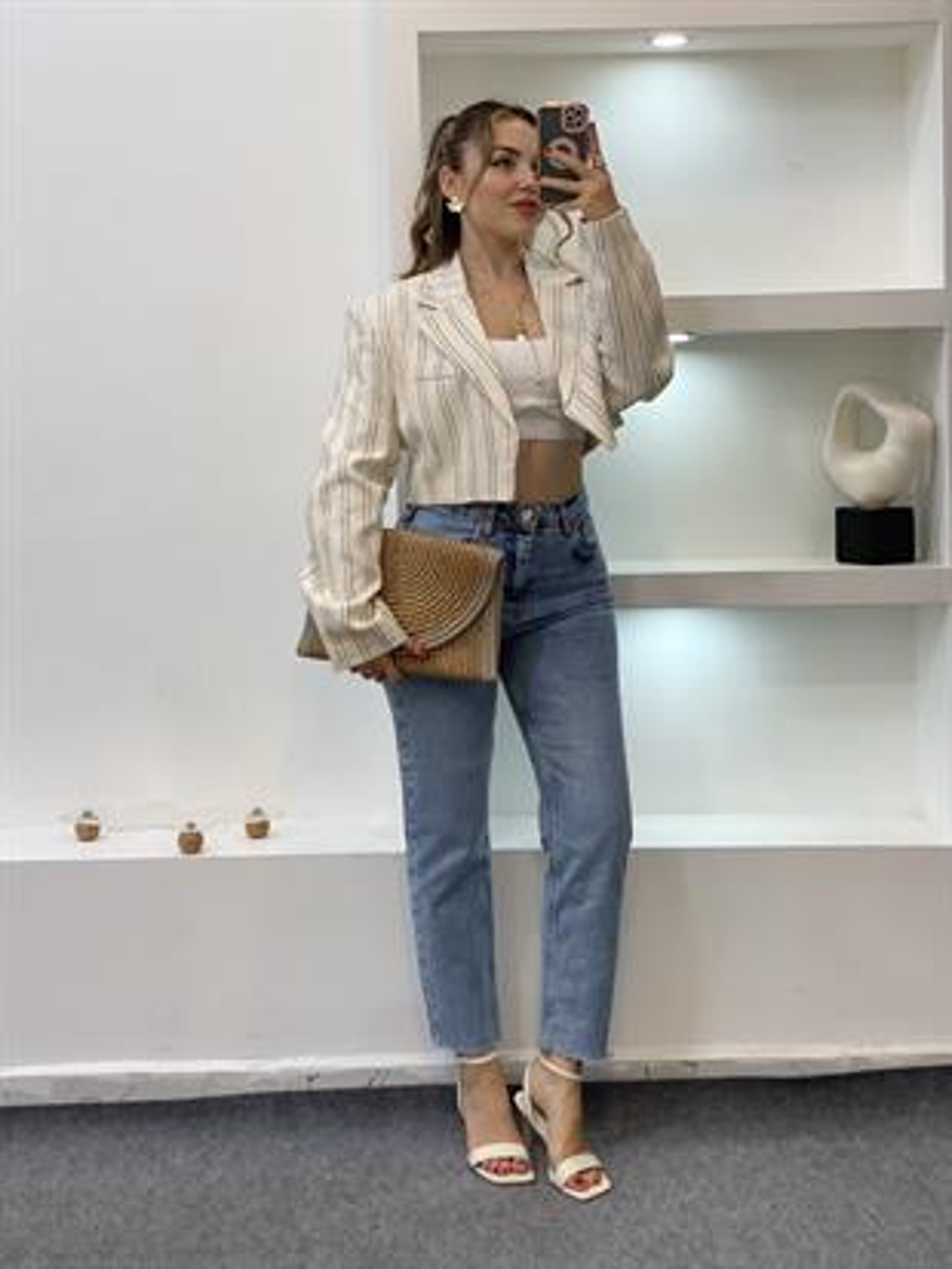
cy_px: 634
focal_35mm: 52
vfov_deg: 36.8
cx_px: 476
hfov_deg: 28.0
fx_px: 1906
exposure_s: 1/100
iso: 64
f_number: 2
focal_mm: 6
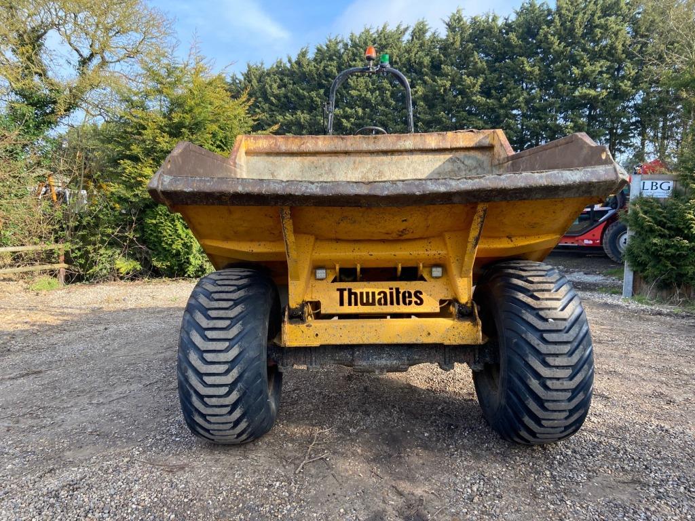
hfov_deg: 67.3
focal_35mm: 26
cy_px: 260
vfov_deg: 53.1
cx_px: 348
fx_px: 522
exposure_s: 1/345
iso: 32
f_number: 1.8
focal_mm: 4.25
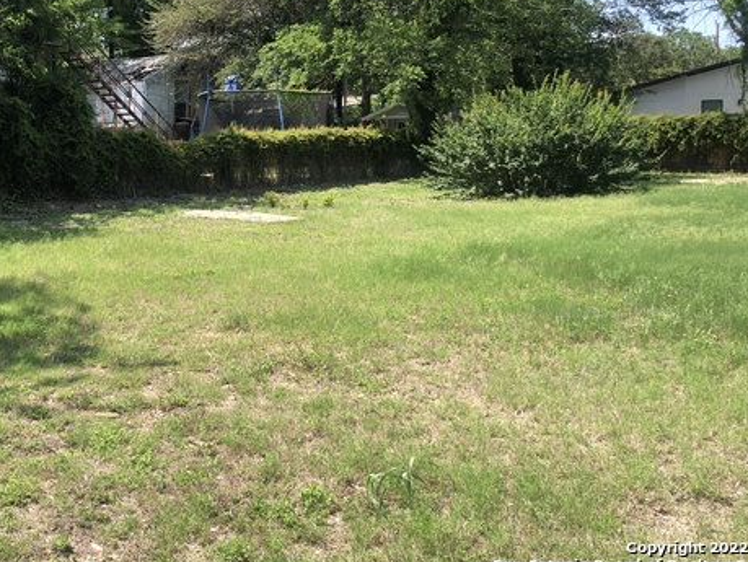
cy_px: 184
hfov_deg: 46.8
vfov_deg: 36.5
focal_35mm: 39
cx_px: 231
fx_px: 843
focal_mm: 3.99
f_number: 1.8
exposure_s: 1/738
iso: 20
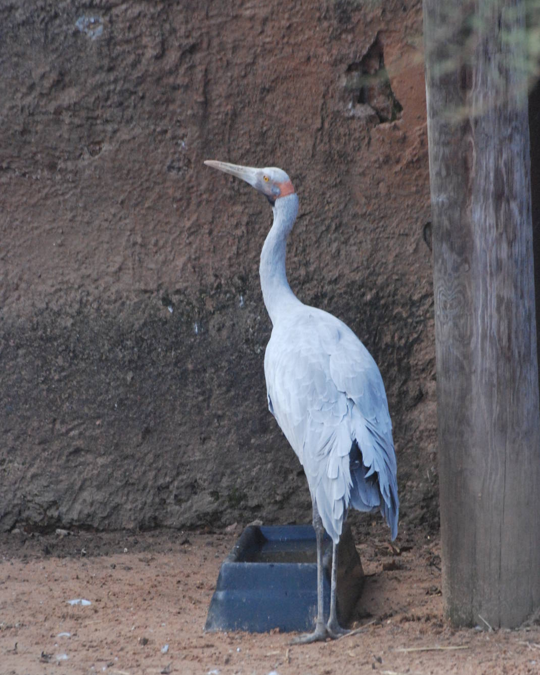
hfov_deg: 3.1
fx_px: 10124
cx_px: 270
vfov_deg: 3.8
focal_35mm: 507
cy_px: 371
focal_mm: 300
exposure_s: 1/160
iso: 1600
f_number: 11
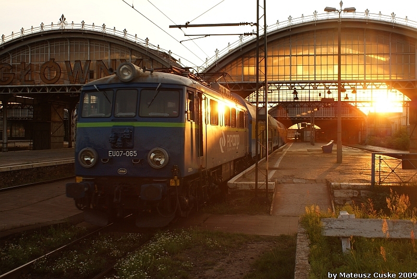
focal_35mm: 39
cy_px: 140
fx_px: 452
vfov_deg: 34.3
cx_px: 208
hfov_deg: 49.5
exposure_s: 1/80
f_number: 6.3
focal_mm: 26
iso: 100
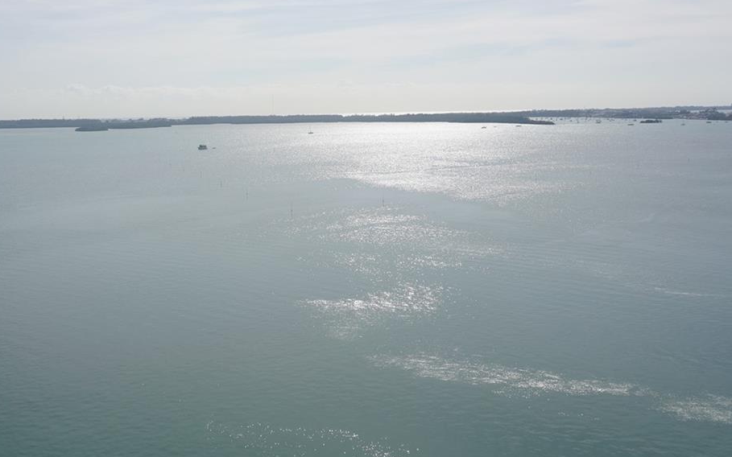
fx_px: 858
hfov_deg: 45.4
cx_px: 236
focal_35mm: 43
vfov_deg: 29.8
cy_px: 181
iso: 100
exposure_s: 1/1250
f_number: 5.6
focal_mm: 16
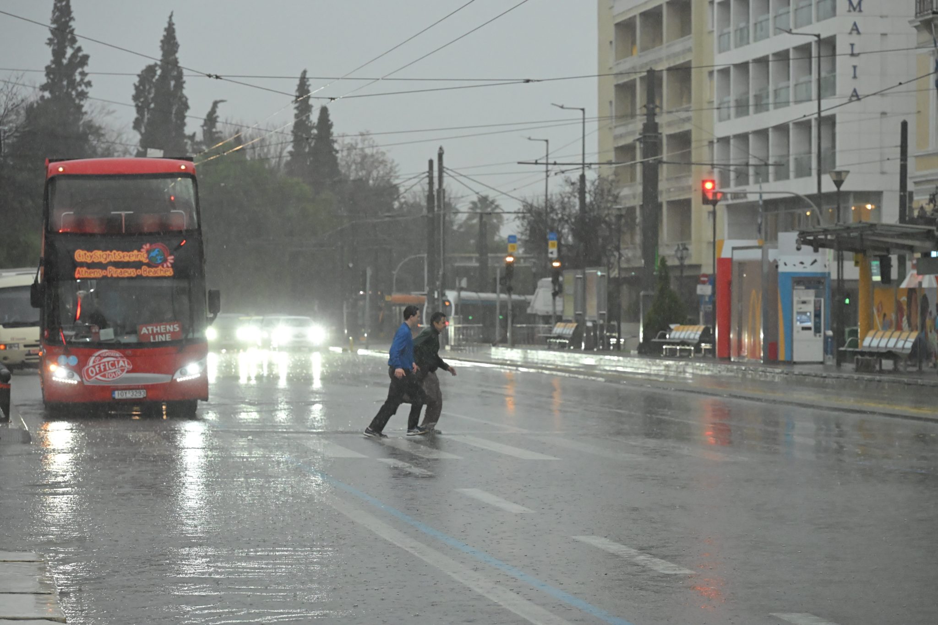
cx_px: 469
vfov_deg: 11.4
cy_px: 312
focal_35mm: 120
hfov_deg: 17.1
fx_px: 3126
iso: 10000
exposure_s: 1/640
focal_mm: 120
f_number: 6.3
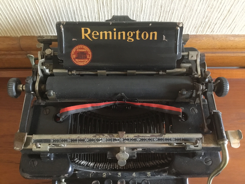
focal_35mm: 31
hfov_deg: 58.4
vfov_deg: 45.4
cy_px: 92
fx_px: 219
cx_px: 122
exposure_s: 1/17
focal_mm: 3.3
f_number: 2.4
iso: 200
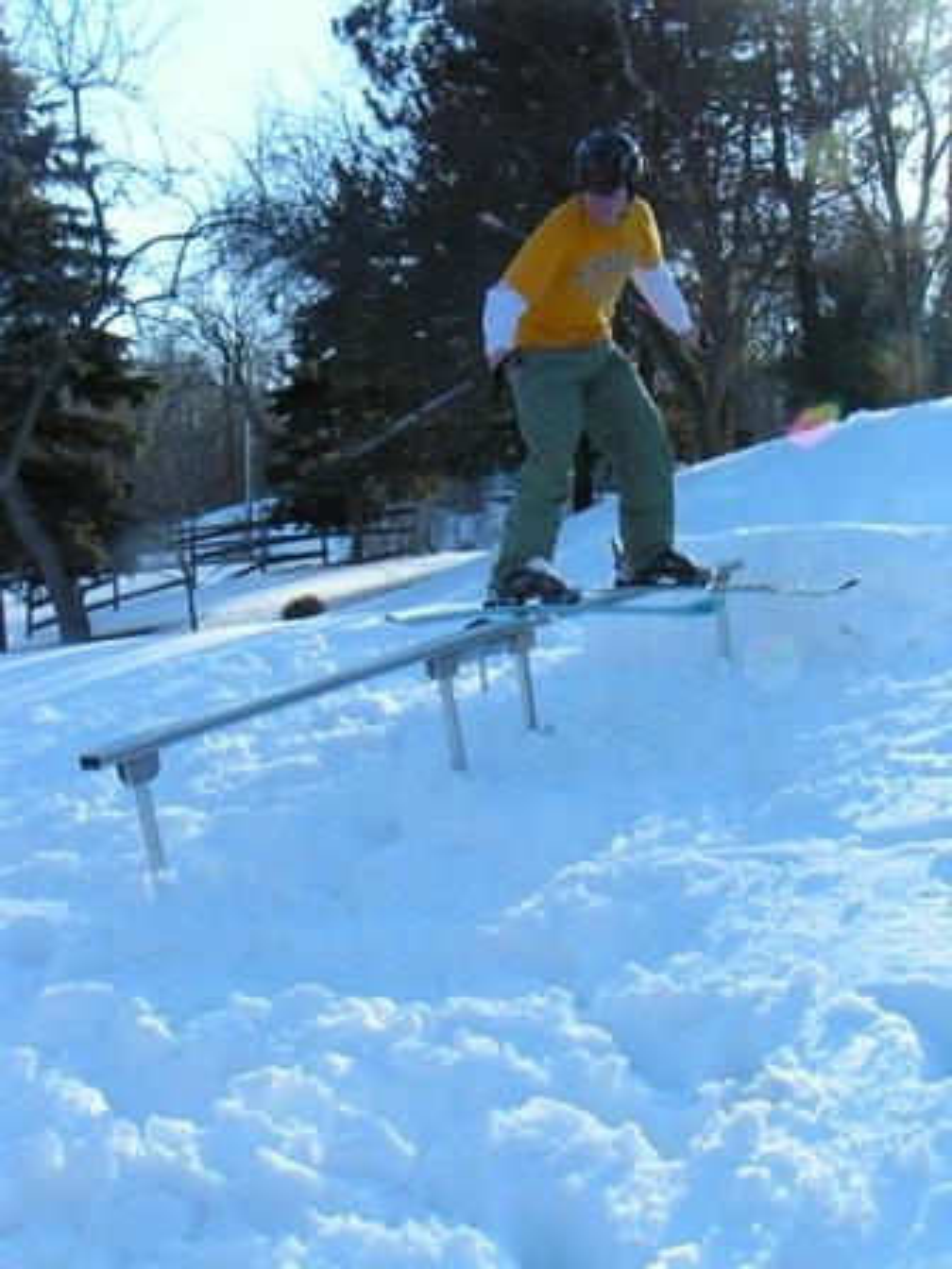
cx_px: 476
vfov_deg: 38.9
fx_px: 1797
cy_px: 634
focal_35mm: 49
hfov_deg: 29.7
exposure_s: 1/320
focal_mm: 8.2
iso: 200
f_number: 8
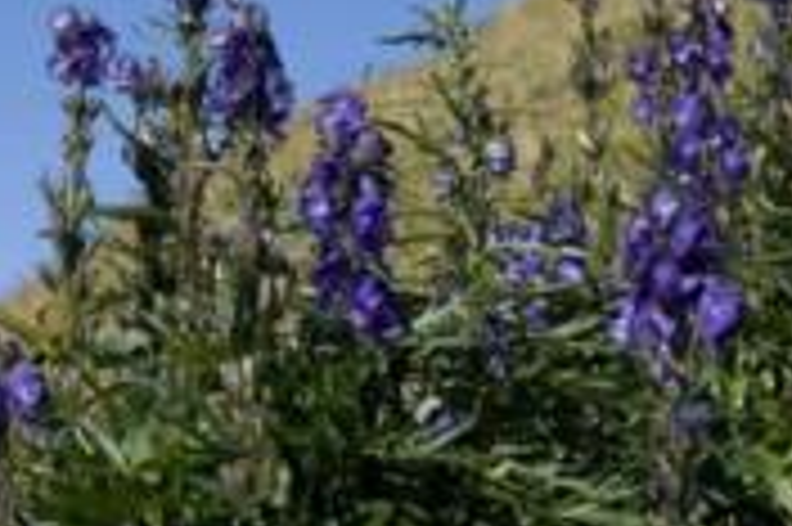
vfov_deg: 11.0
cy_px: 81
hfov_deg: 16.5
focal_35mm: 124
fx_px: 2725
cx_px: 434
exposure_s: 1/640
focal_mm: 22
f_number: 10
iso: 500
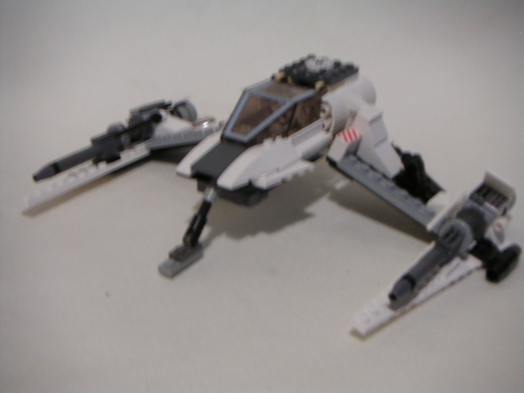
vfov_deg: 25.7
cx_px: 262
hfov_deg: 33.8
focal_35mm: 57
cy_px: 196
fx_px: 863
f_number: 3.2
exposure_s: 1/2
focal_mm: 7.5
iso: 100
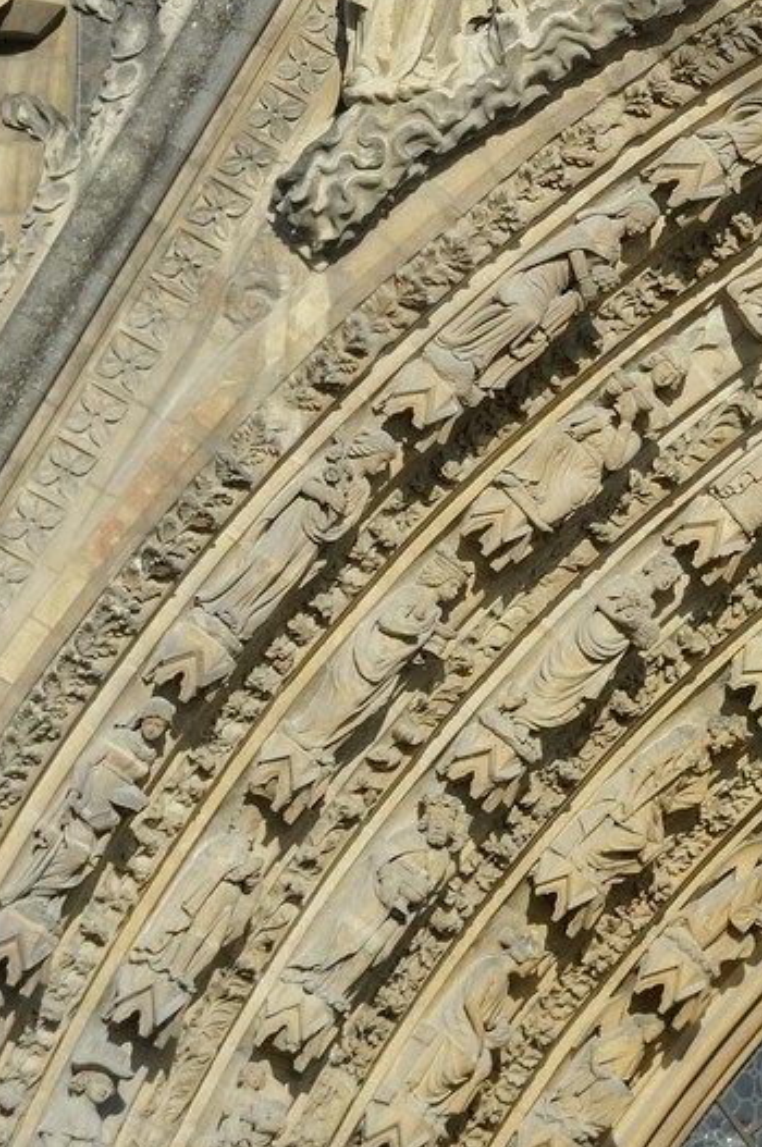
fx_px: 17889
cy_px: -514
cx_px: 1030
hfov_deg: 2.4
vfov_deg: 3.7
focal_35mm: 562
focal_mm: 185
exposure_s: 1/200
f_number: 9
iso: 100
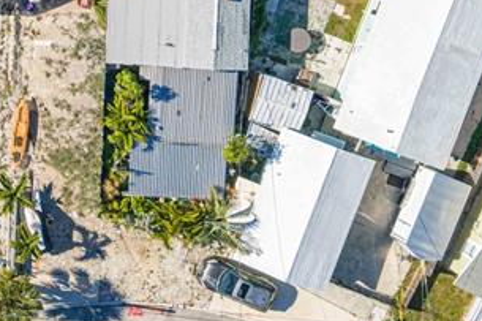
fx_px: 1258
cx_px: -55
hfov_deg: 20.6
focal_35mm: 94
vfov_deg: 14.0
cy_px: -84
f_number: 2.8
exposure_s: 1/3200
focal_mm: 14.45
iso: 200
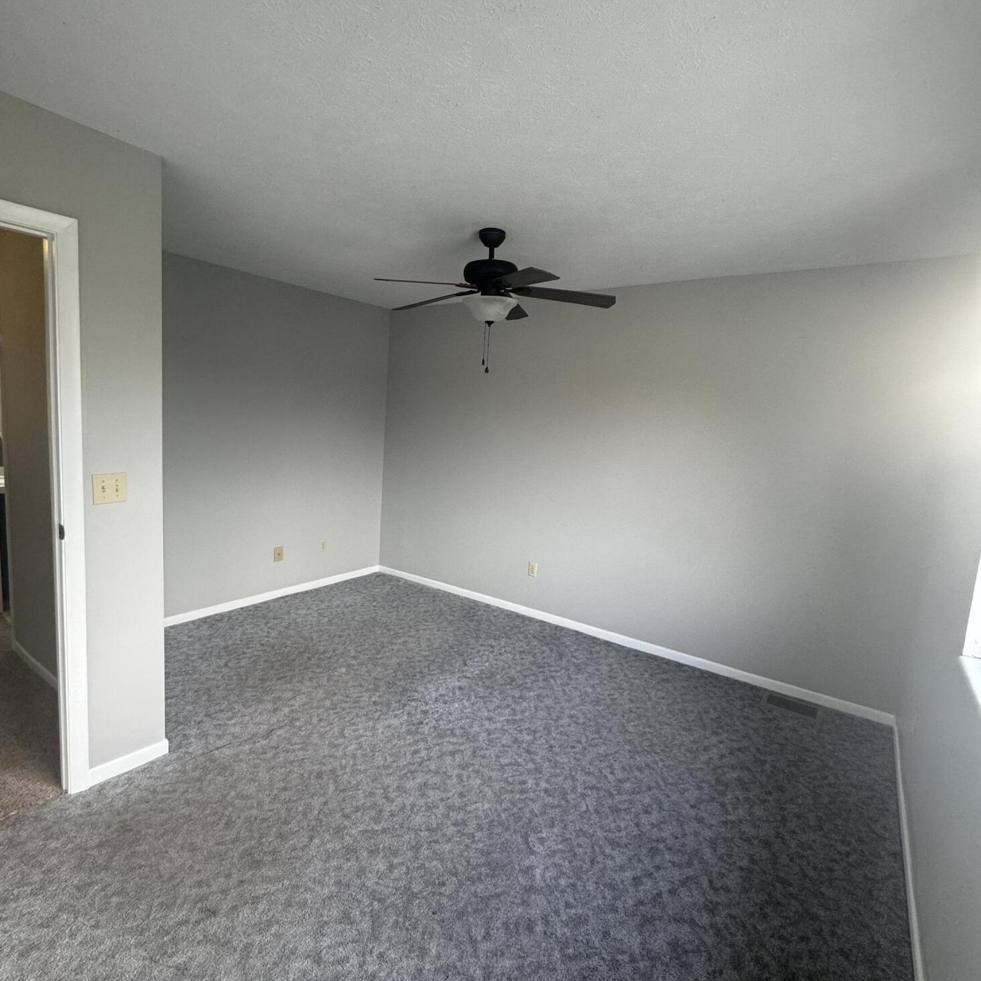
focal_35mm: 17
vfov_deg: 84.0
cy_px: 486
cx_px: 477
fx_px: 545
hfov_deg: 83.9
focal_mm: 2.22
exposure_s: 1/99
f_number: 2.2
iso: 160
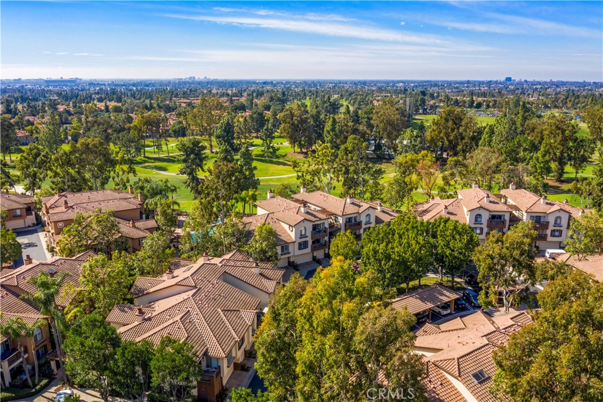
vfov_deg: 46.4
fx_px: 469
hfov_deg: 65.5
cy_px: 201
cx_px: 302
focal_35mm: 28
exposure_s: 1/200
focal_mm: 10.26
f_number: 8
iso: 100
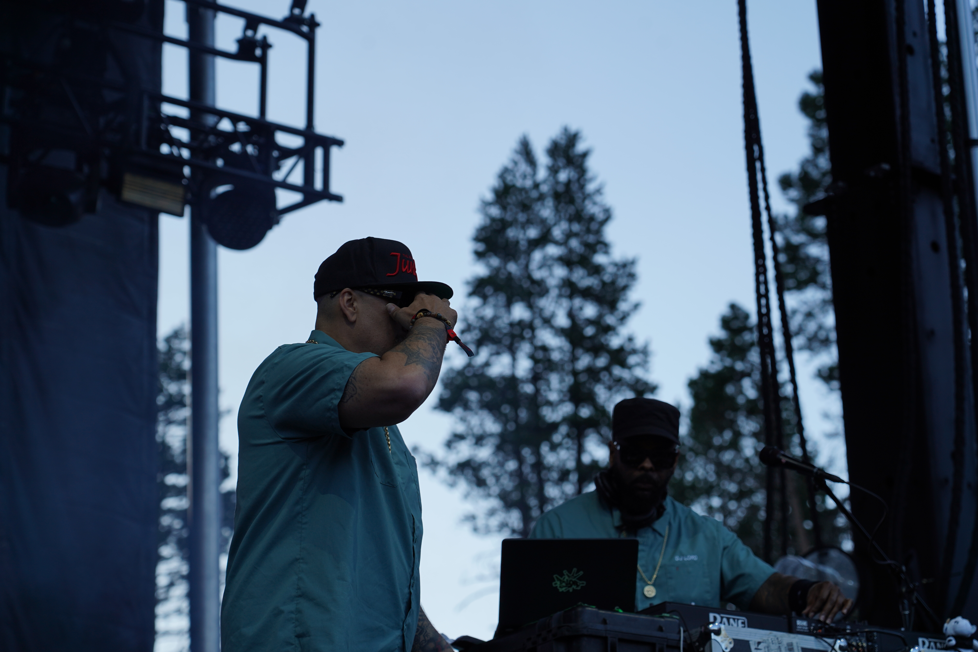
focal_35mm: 105
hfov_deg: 19.5
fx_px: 2852
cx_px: 489
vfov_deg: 13.0
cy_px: 326
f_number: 5.6
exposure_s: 1/250
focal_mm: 105
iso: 100
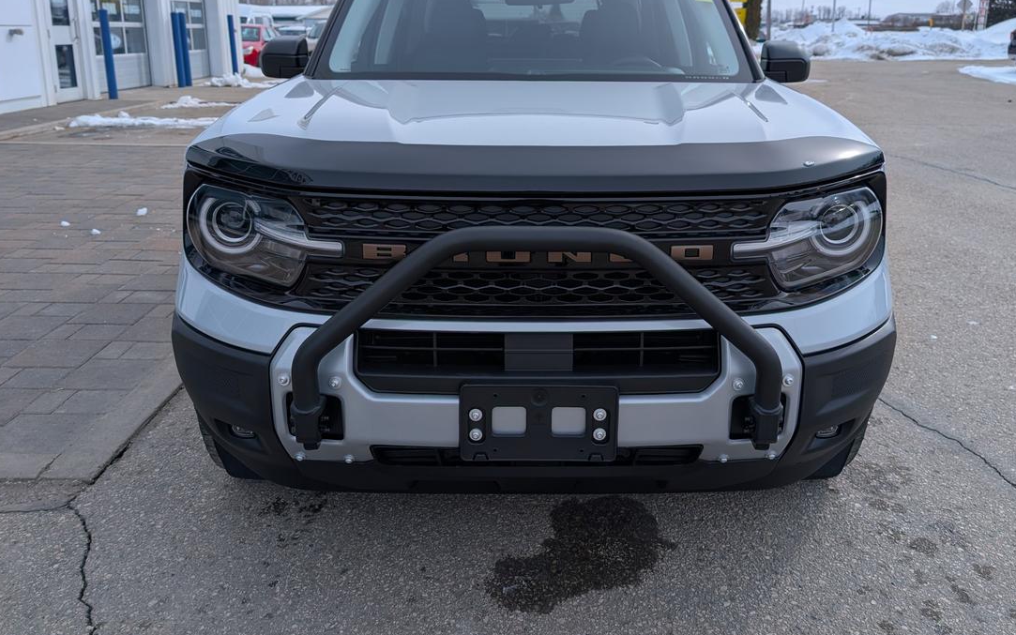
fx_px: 831
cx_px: 544
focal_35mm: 30
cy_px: 229
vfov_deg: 41.5
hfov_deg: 62.8
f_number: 1.68
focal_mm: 6.9
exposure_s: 1/1764
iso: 22
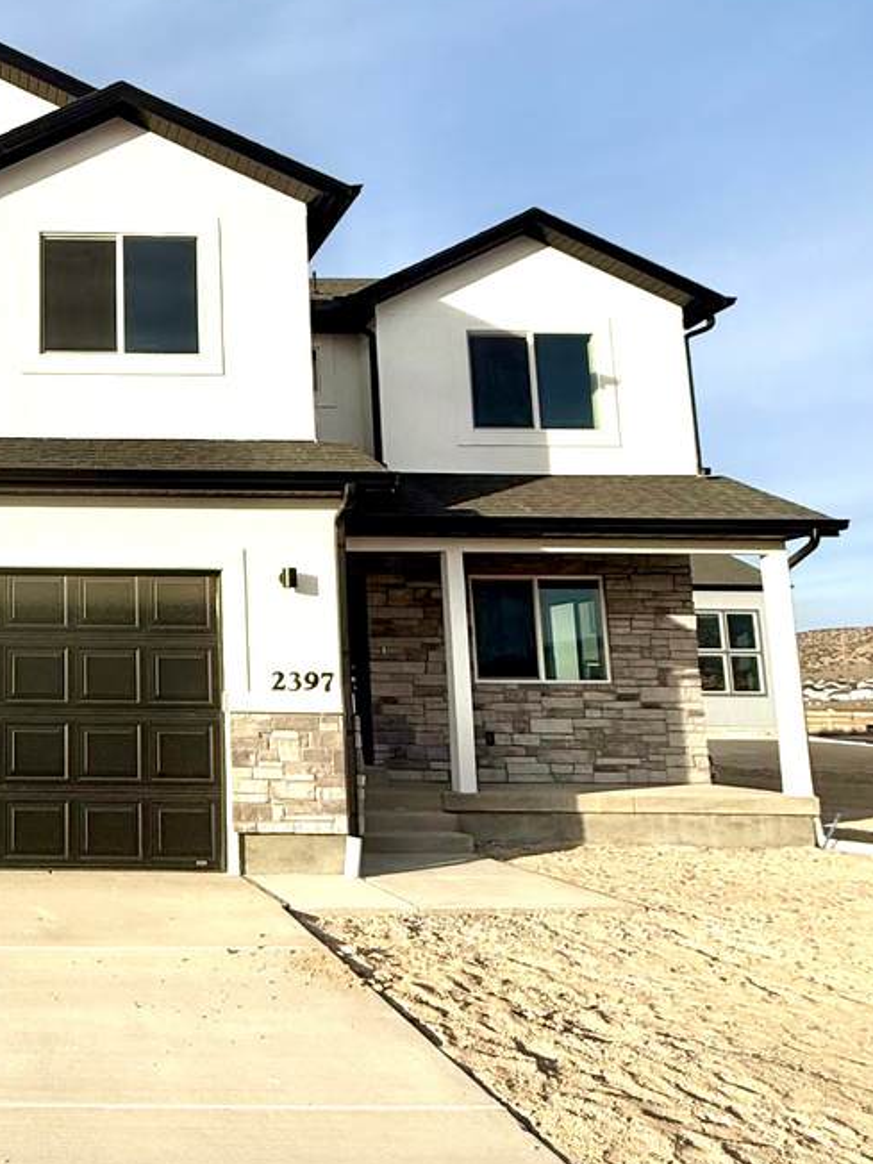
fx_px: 1110
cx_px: -20
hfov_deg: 37.8
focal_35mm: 33
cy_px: 546
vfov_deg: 55.3
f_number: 2.2
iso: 50
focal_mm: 2.22
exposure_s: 1/2320
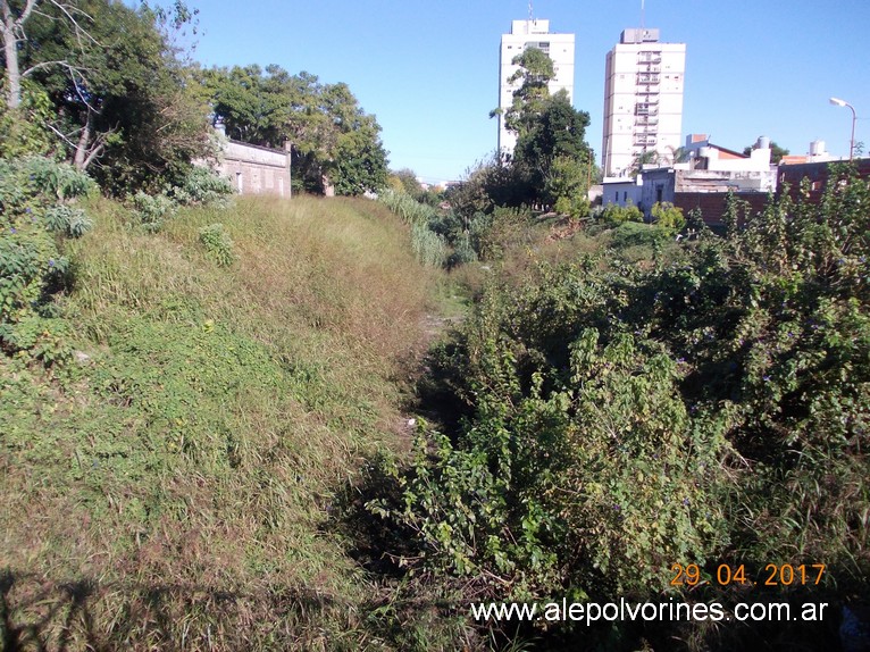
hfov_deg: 63.5
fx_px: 704
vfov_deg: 49.7
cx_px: 435
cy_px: 326
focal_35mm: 28
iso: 80
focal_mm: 4
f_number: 5.4
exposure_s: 1/250
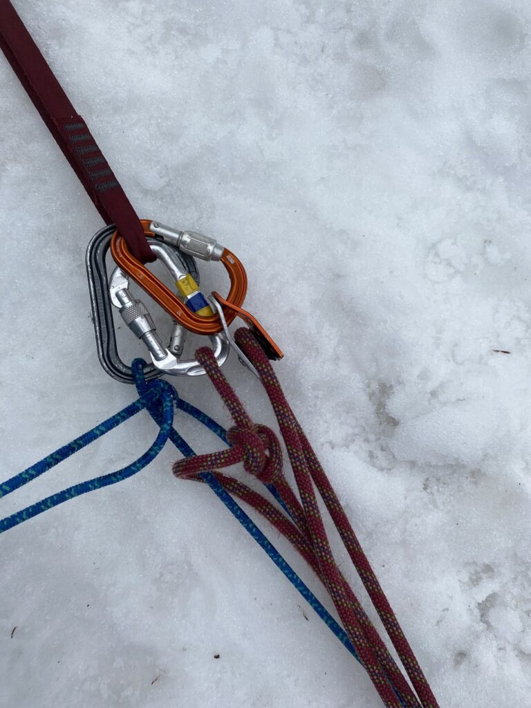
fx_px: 532
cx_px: 266
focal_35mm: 26
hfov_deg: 53.1
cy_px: 354
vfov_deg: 67.3
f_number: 1.8
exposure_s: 1/2410
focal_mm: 4.25
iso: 32
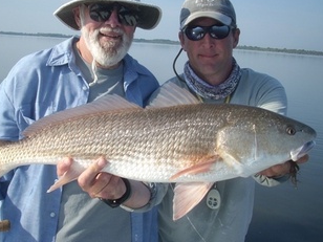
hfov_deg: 39.5
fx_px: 448
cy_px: 97
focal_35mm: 48
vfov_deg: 30.2
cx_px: 127
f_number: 5.6
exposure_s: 1/210
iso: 64
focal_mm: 6.2
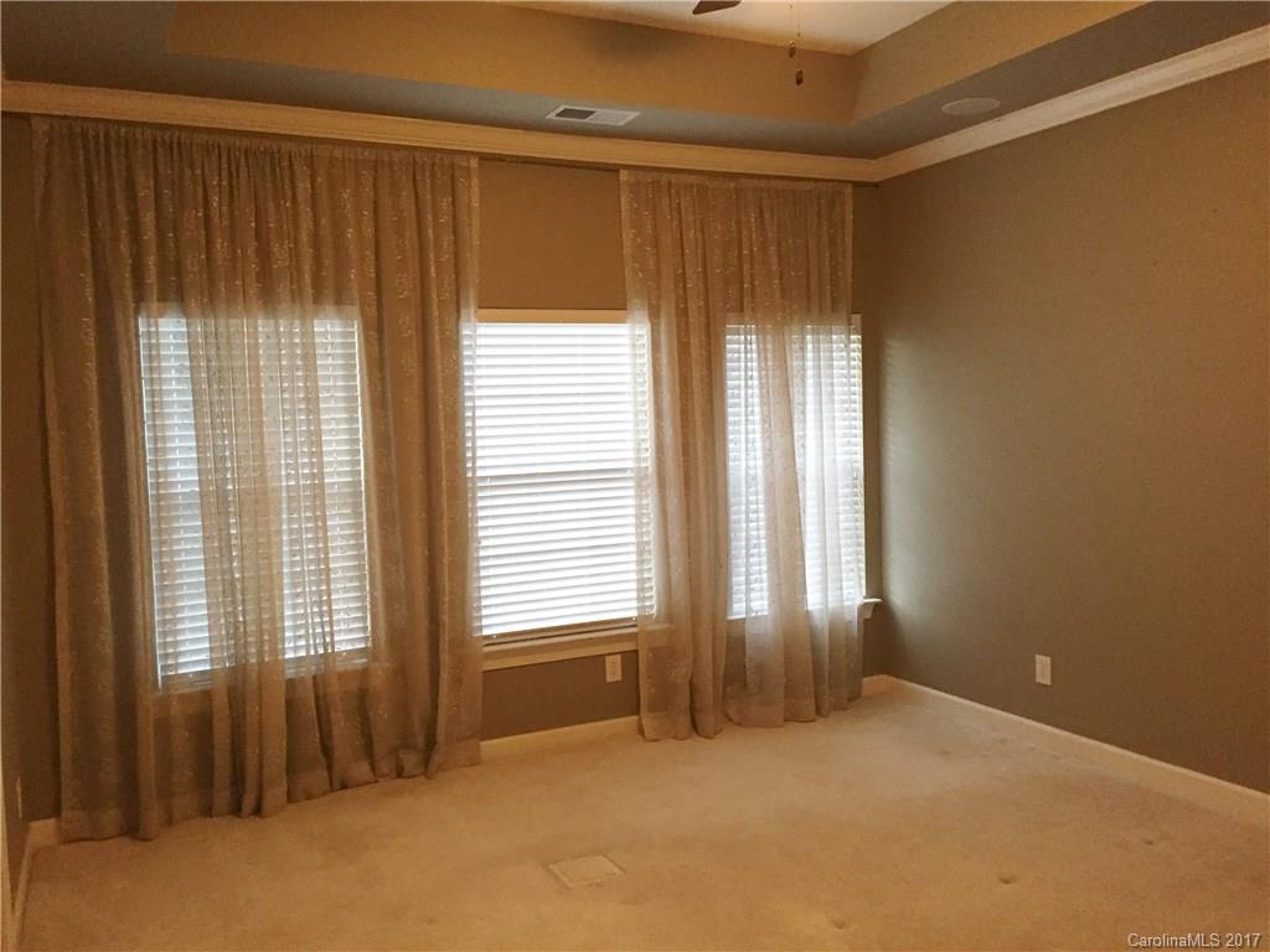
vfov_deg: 48.2
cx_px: 635
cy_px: 476
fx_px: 1064
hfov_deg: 61.7
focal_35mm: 29
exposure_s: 1/30
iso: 250
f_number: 2.2
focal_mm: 4.15
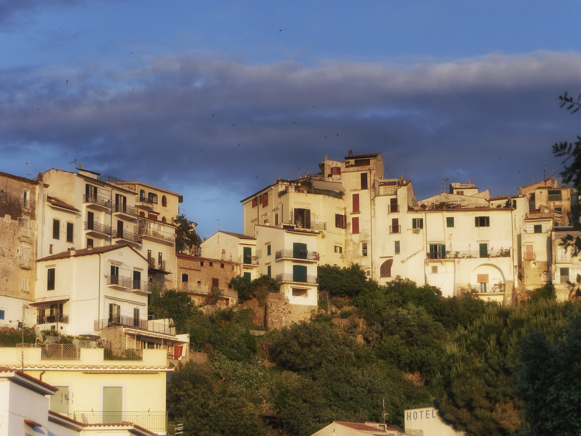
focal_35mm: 100
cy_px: 218
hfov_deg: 19.6
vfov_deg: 14.8
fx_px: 1678
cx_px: 290
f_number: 6.3
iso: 200
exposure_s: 1/500
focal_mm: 50
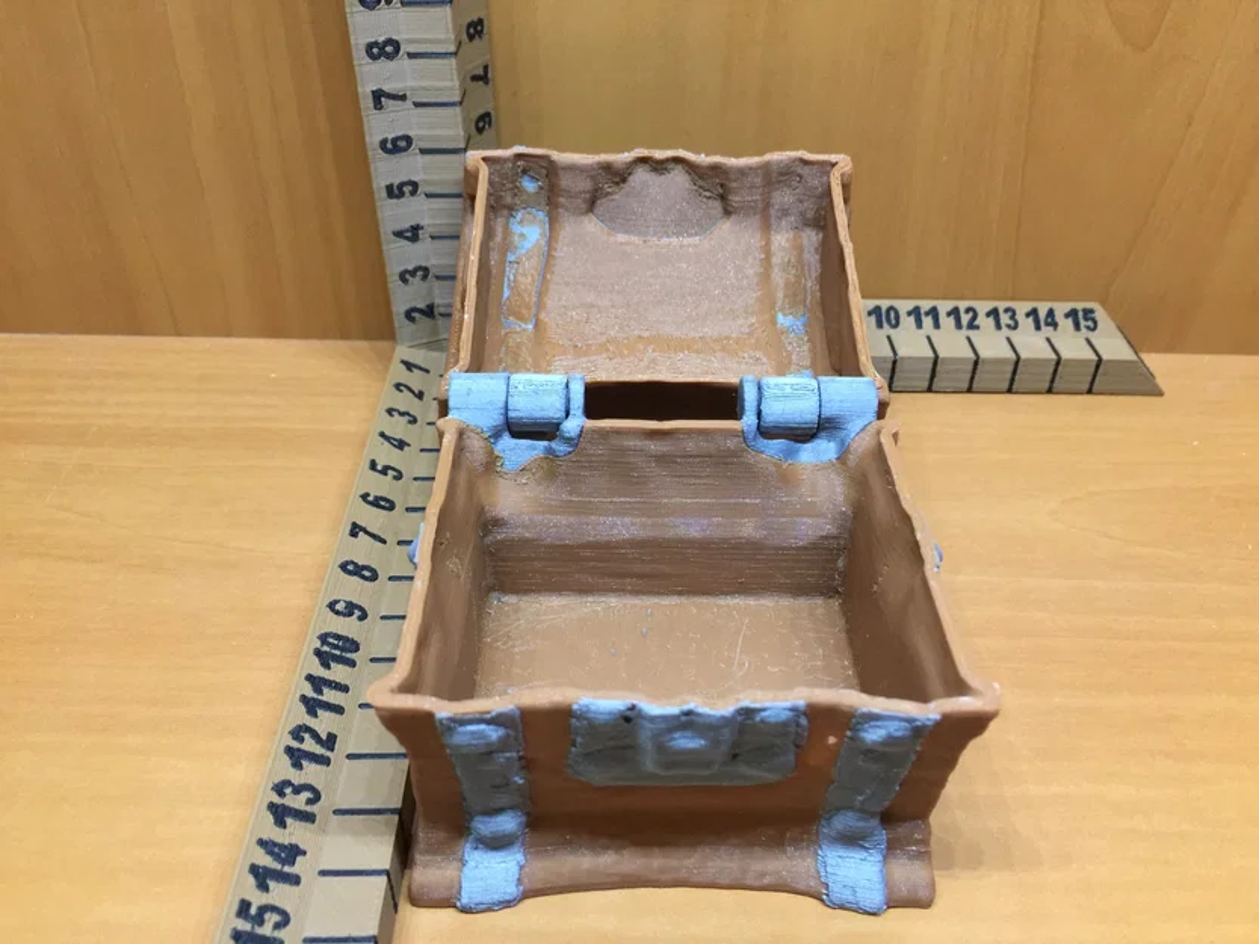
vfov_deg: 48.2
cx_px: 630
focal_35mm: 29
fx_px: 1055
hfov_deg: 61.7
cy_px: 472
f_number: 2.2
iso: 125
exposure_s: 1/15
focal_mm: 4.15
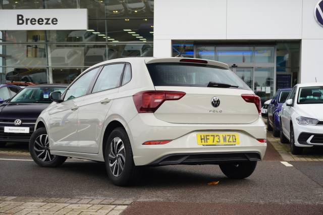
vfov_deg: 23.8
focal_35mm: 57
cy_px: 108
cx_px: 162
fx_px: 511
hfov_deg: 35.1
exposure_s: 1/60
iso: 100
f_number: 6.3
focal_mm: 38
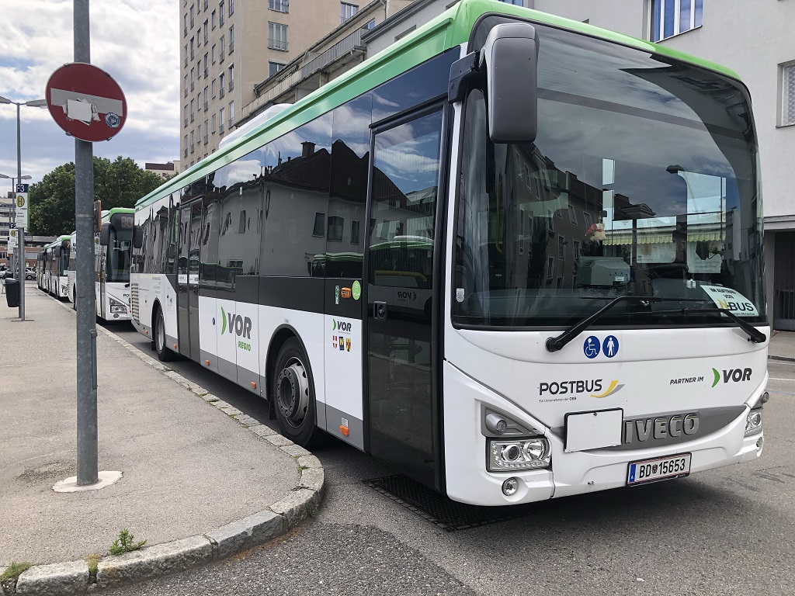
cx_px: 398
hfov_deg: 63.4
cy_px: 298
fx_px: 643
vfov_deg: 49.7
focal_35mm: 28
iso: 20
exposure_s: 1/1116
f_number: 1.8
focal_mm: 4
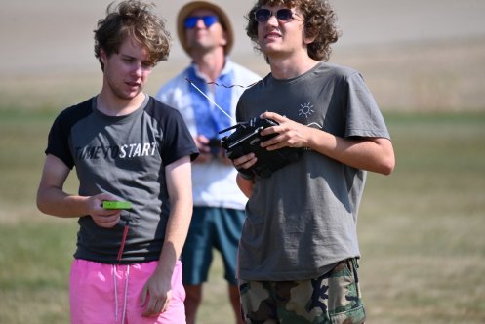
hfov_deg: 5.2
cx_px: 242
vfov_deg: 3.4
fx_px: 5392
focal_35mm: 400
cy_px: 162
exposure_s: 1/1600
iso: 640
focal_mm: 400
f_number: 6.3
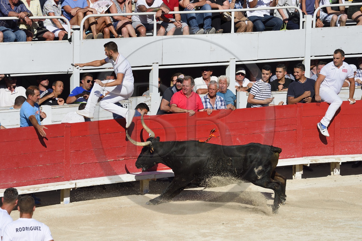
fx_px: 2011
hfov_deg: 10.3
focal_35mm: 200
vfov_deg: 6.9
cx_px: 181
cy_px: 120
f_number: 9
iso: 200
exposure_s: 1/640
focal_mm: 200
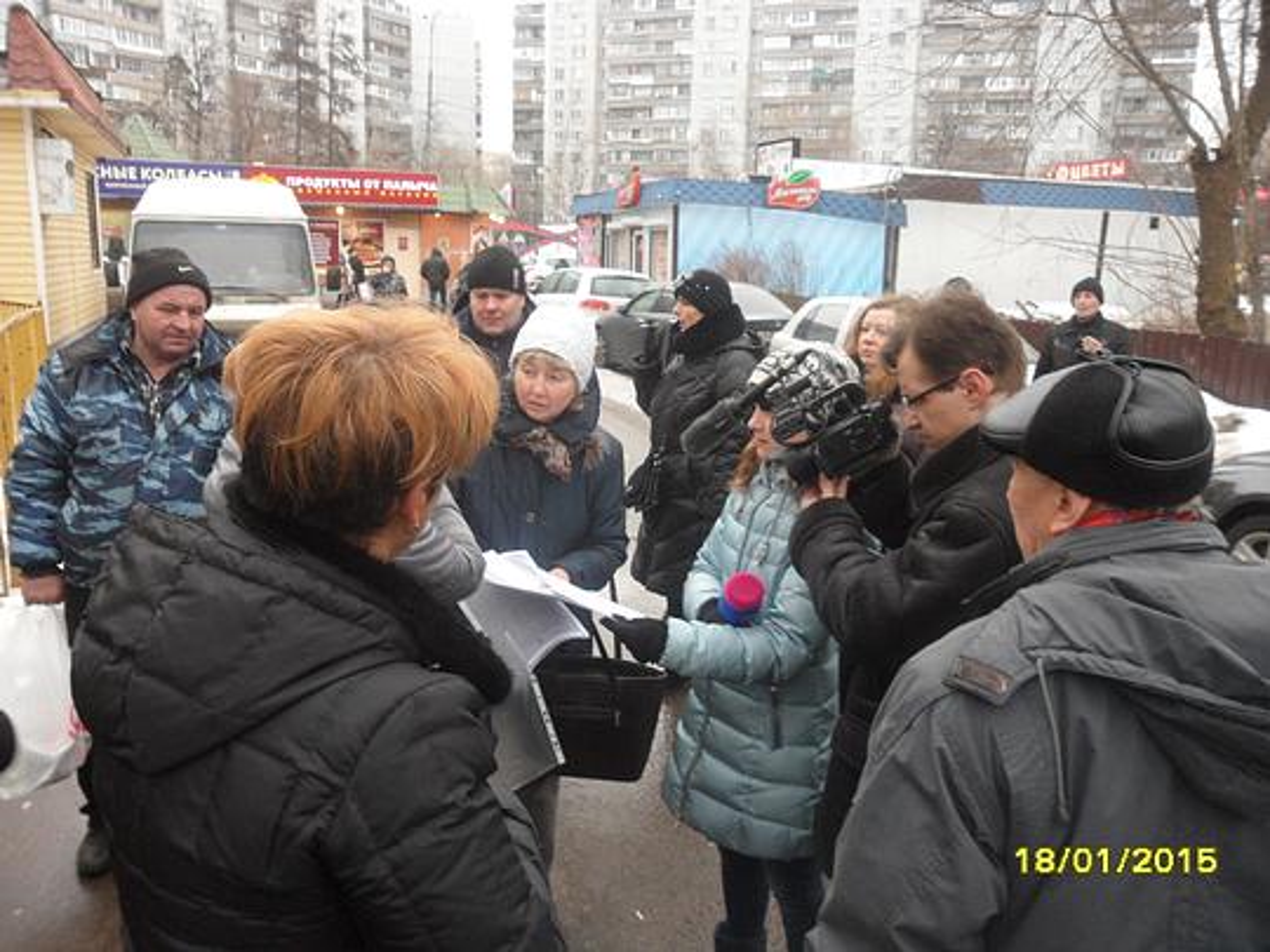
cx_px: 635
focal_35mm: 27
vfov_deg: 51.4
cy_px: 476
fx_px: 991
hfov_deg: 65.3
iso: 200
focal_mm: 4.9
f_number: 3.5
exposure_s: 1/30
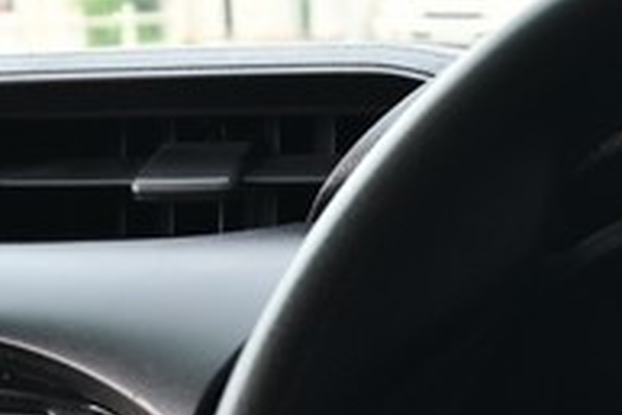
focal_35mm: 137
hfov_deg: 14.5
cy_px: 836
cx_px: 738
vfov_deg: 9.4
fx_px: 2369
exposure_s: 1/60
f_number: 5.6
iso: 280
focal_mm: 24
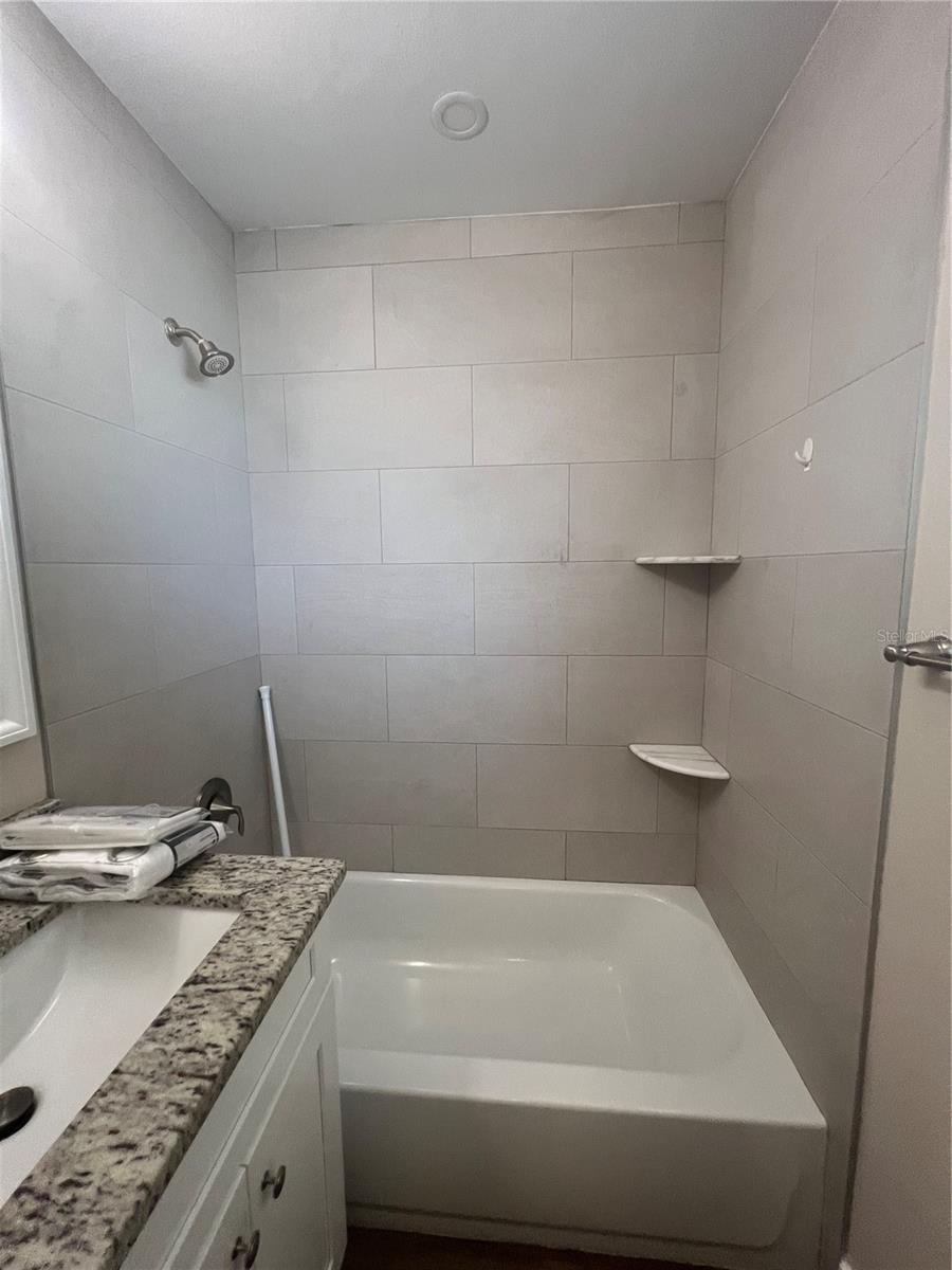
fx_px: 477
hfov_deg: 89.9
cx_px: 476
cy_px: 635
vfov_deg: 106.2
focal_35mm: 13
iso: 125
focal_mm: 1.57
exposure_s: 1/120
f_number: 1.8
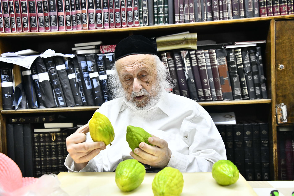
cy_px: 98
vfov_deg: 30.5
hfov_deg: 44.5
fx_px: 359
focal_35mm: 44
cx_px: 147
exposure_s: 1/160
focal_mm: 44
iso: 2500
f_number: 5.6
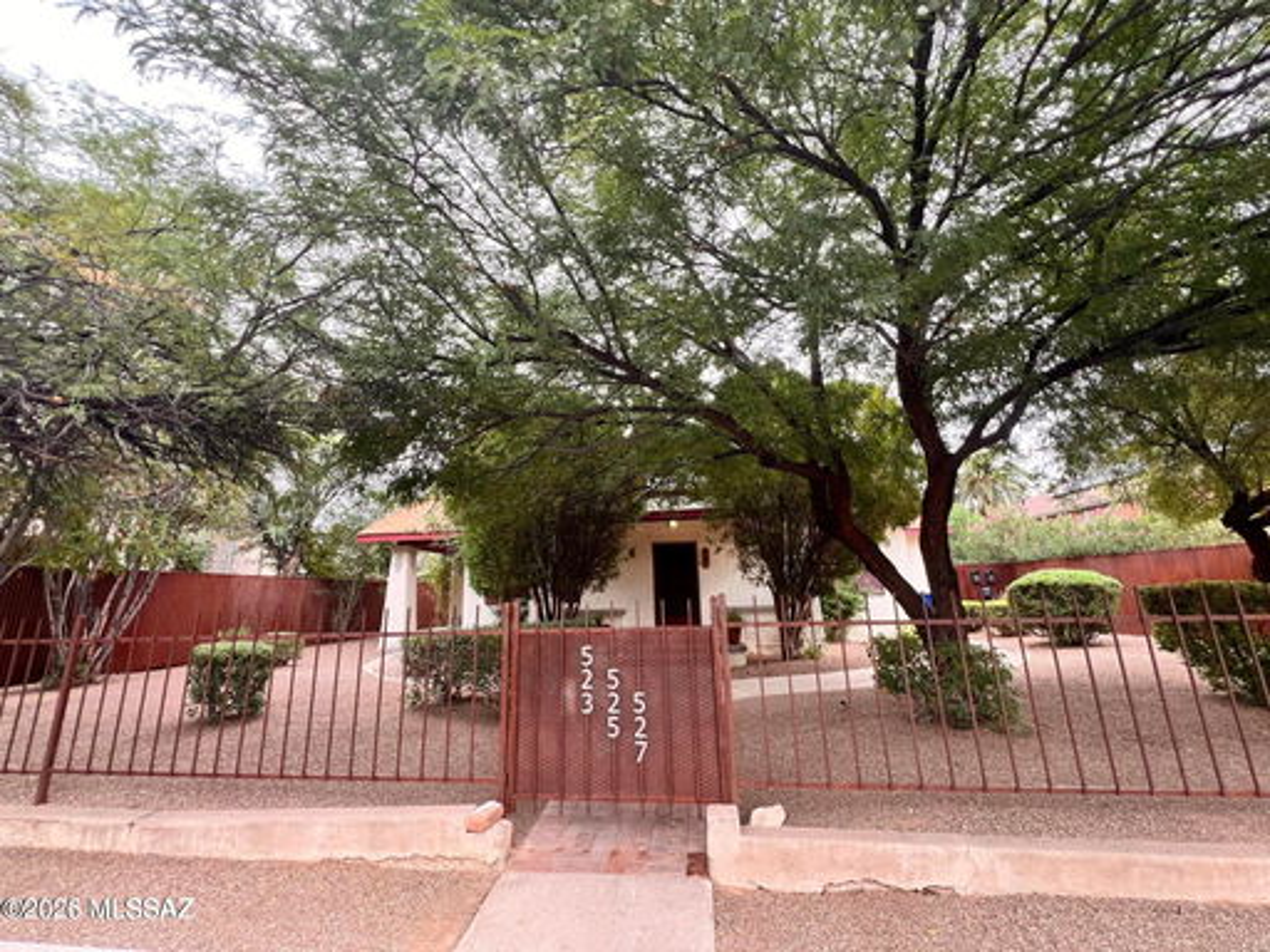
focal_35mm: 13
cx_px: 635
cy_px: 476
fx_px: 477
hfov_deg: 106.2
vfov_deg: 89.9
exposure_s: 1/99
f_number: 1.8
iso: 100
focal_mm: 1.57
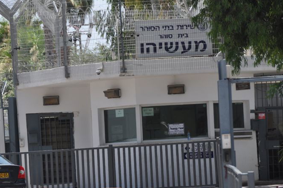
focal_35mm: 392
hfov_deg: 5.3
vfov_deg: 3.5
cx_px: 79
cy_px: 143
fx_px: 3077
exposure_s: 1/640
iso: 200
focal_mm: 170
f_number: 6.3
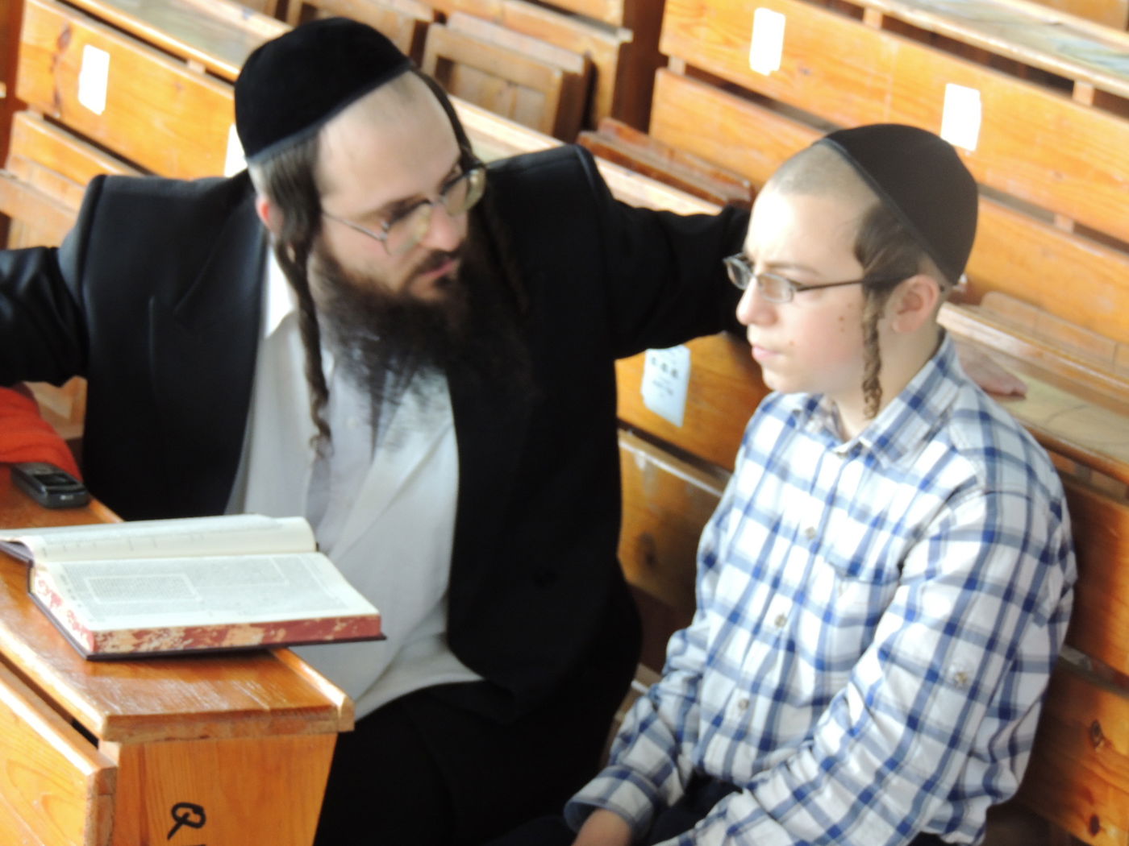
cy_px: 423
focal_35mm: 135
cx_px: 564
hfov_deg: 14.6
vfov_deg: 11.0
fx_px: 4403
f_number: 4.3
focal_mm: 24
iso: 400
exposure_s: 1/30
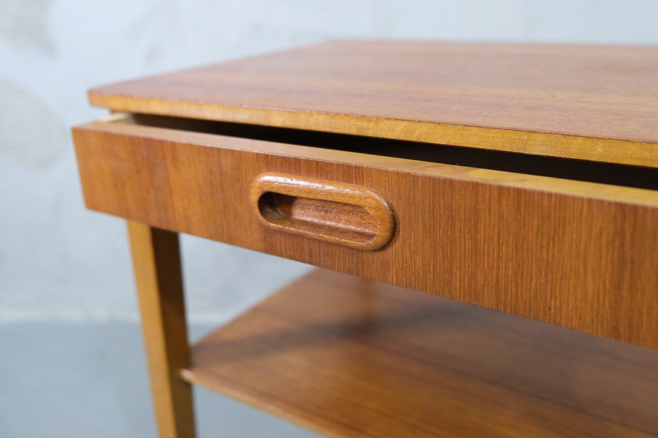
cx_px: 329
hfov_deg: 54.4
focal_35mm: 35
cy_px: 219
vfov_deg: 37.9
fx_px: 640
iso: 1000
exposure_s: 1/34
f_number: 3.2
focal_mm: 23.3
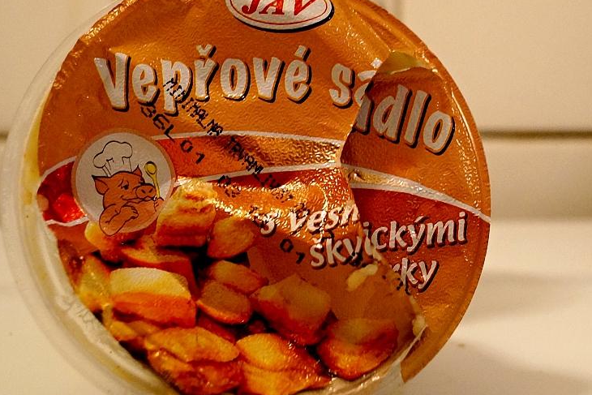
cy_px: 198
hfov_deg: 51.8
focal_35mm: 37
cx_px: 260
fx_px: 609
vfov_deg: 36.0
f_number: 3.5
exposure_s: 1/30
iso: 800
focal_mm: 18
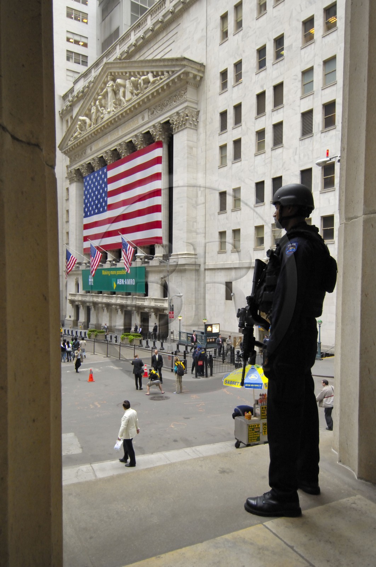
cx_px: 188
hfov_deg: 50.3
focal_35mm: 26
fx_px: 401
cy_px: 284
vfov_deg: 70.5
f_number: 4.5
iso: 200
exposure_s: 1/100
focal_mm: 17
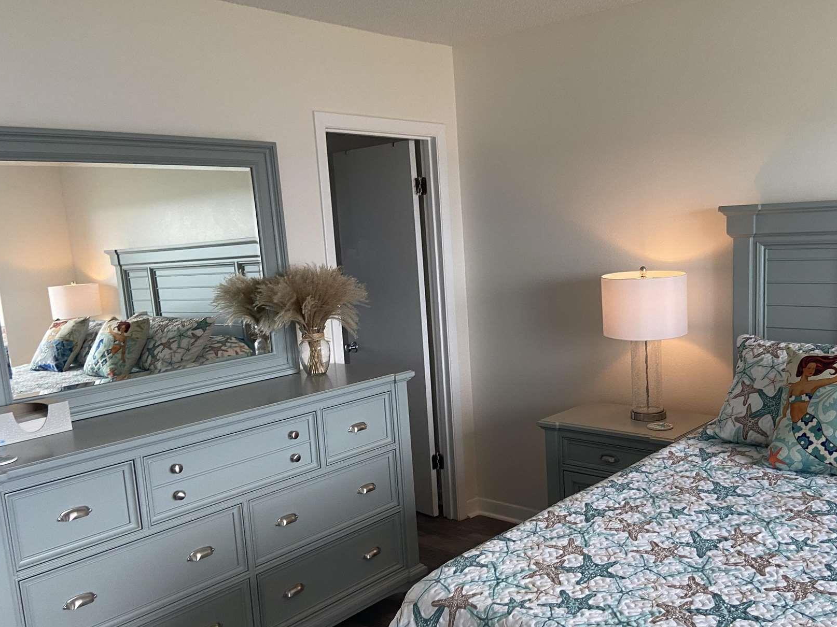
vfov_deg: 42.9
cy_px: 348
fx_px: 798
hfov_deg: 54.9
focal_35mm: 33
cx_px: 507
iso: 100
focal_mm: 4.25
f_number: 1.8
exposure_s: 1/60
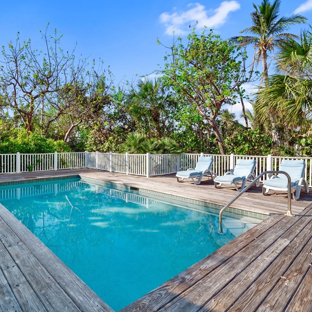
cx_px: 129
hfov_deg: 69.1
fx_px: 224
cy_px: 153
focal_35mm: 22
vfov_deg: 69.6
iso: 200
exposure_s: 1/100
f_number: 7.1
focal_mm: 9
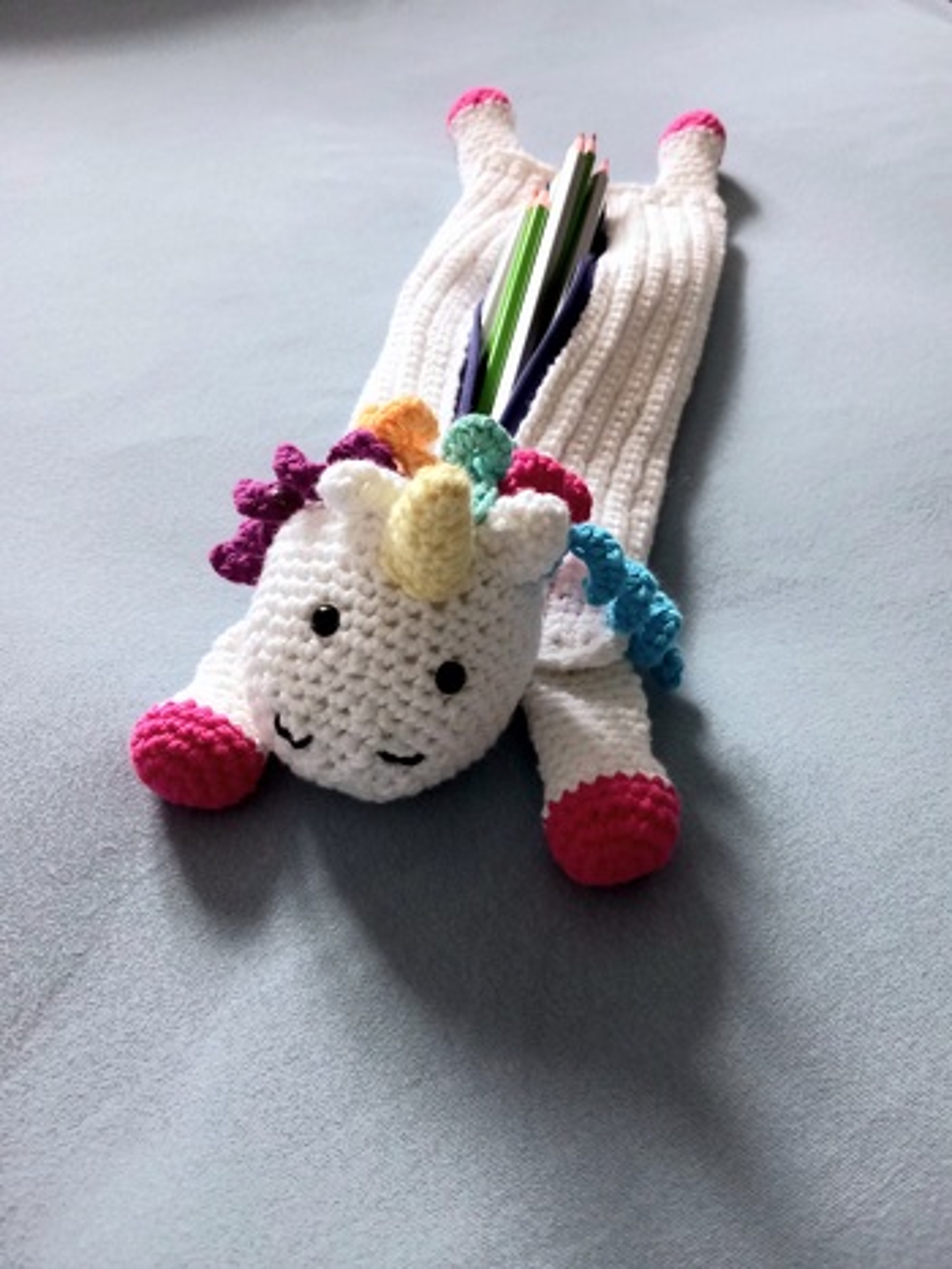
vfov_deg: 65.3
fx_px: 989
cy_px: 634
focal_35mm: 27
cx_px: 476
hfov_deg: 51.4
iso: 250
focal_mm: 4
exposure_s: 1/25.1
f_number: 1.8
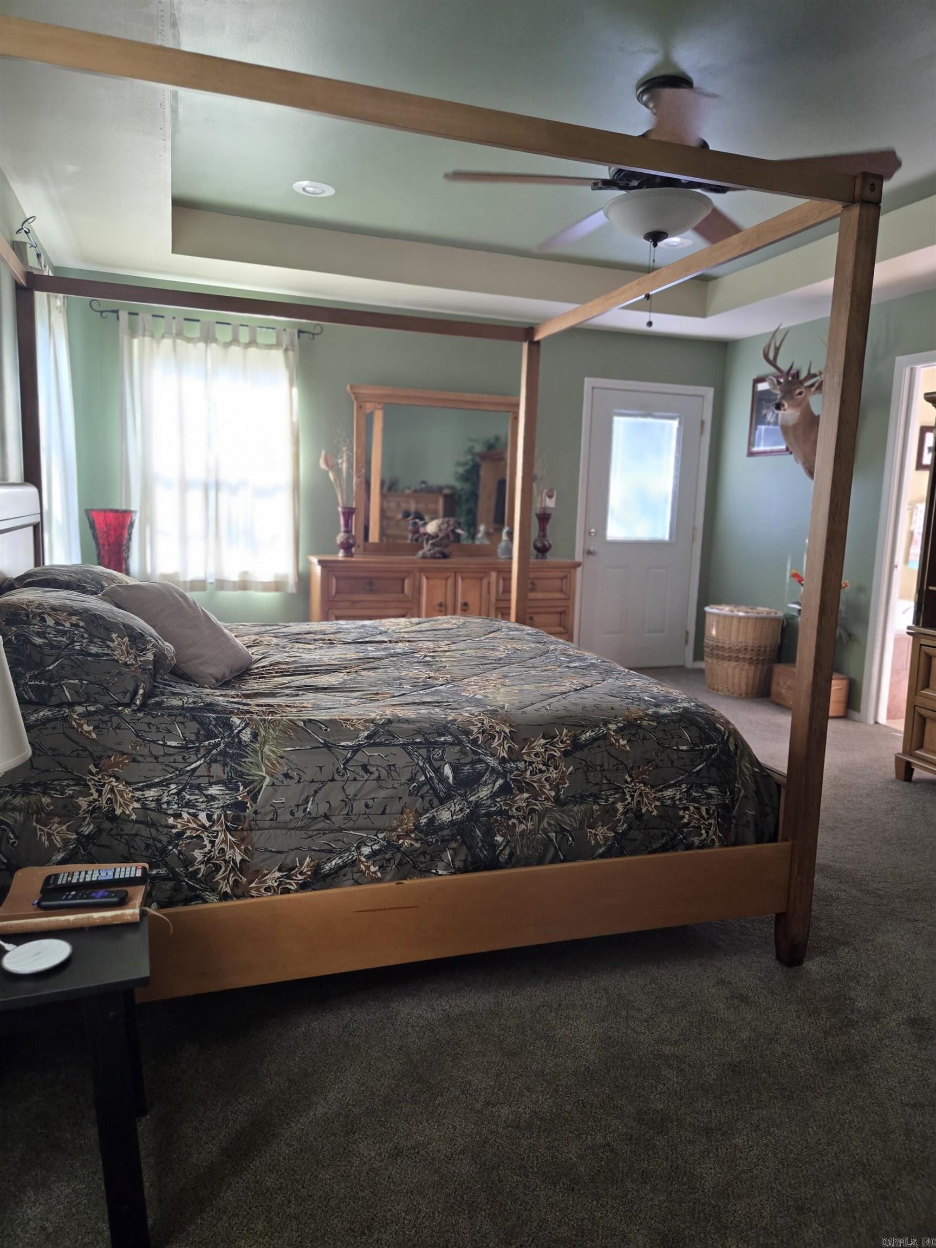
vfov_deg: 73.9
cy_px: 624
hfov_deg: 58.9
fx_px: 829
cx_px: 468
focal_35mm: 23
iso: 500
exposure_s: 1/120
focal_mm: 5.4
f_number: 1.8
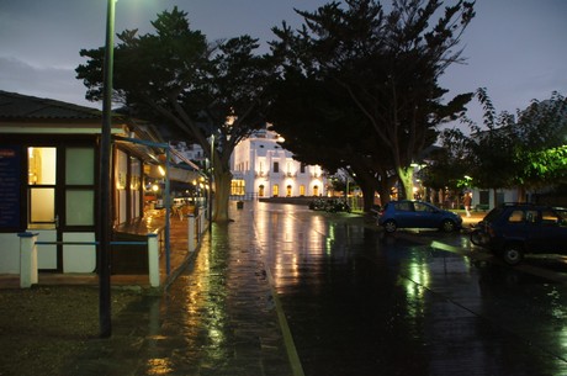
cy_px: 188
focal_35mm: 27
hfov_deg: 67.5
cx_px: 284
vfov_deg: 47.8
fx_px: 425
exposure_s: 1/30
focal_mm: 18
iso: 4000
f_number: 3.5
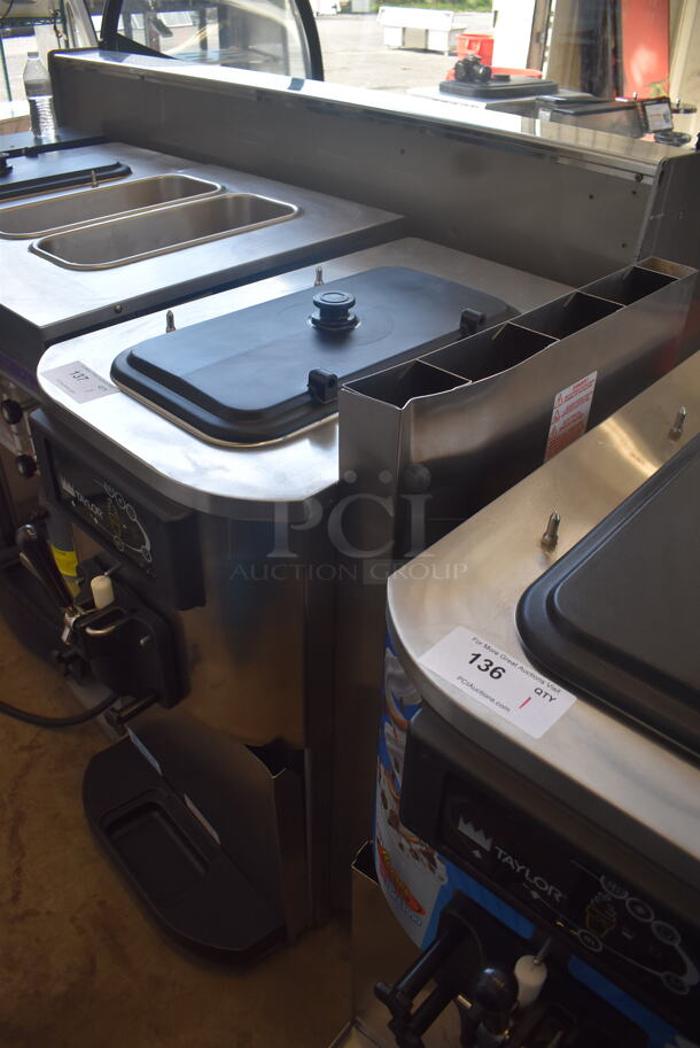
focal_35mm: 27
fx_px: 786
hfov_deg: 48.0
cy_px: 524
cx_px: 350
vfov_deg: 67.3
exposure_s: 1/250
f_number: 3.5
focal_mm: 18
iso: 400
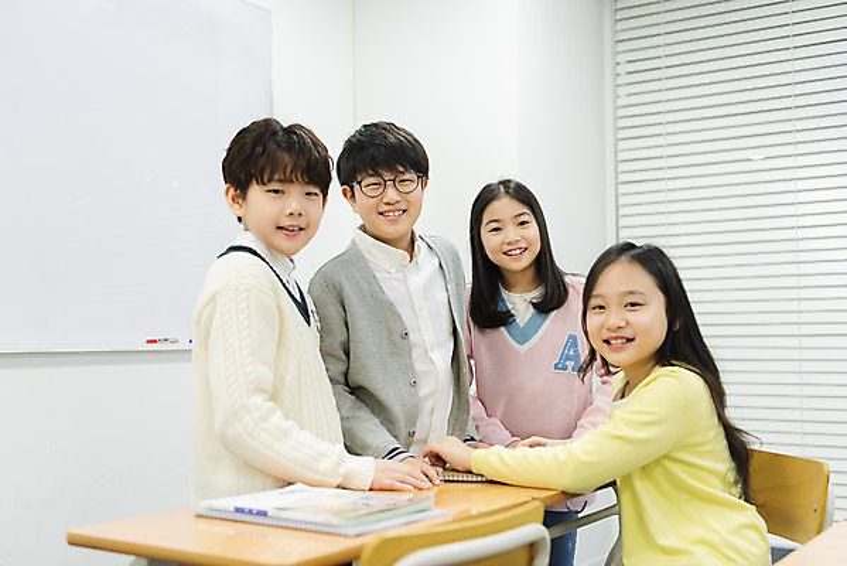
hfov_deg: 43.6
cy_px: 283
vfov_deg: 29.9
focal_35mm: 45
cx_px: 424
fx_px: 1059
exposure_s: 1/125
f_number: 2.8
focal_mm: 45
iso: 800
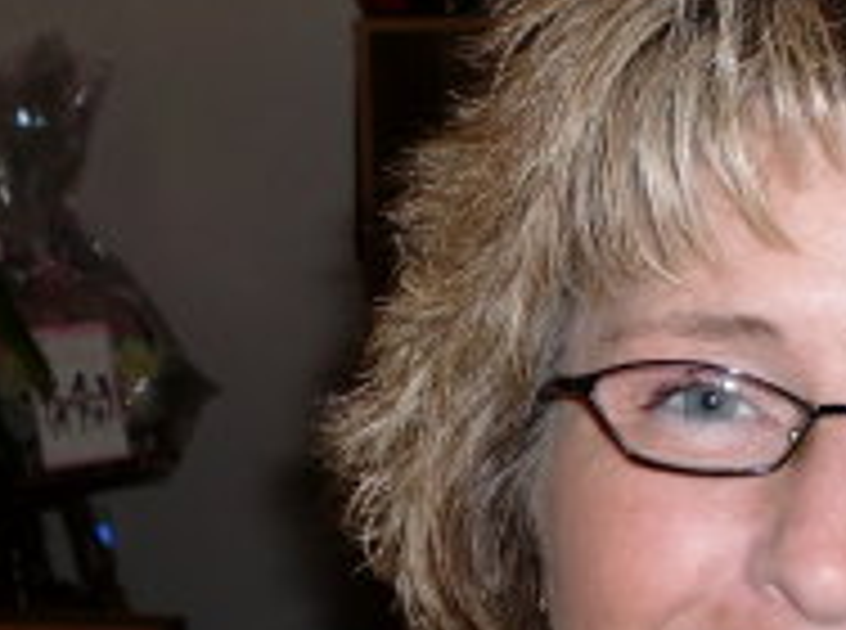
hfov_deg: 23.2
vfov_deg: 17.5
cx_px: 594
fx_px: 2048
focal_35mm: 84
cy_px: 371
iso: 125
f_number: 3.1
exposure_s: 1/40
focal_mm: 6.3
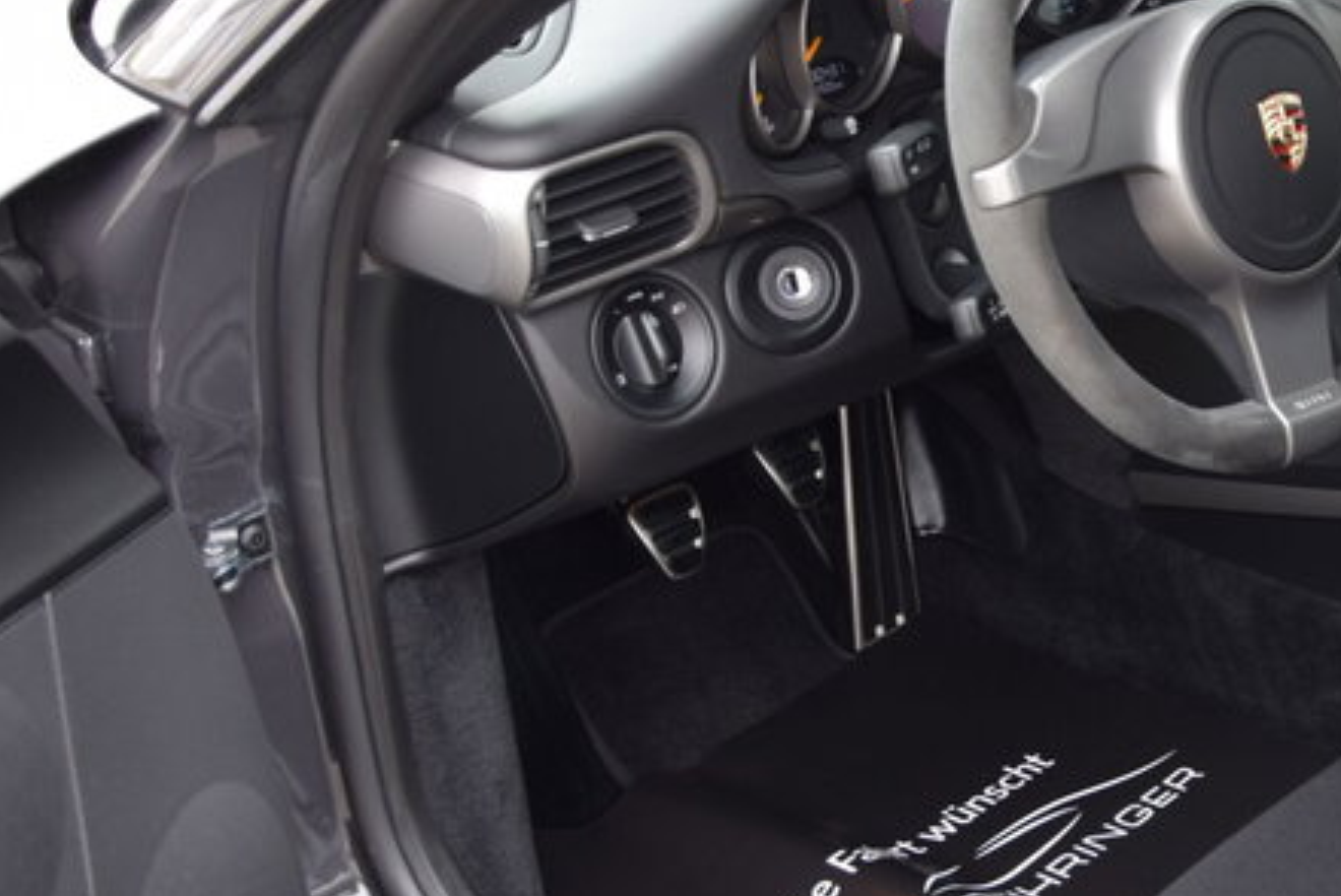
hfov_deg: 16.4
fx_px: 4553
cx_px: 1359
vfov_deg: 11.2
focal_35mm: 122
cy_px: 517
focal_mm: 35
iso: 400
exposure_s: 1/125
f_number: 5.6
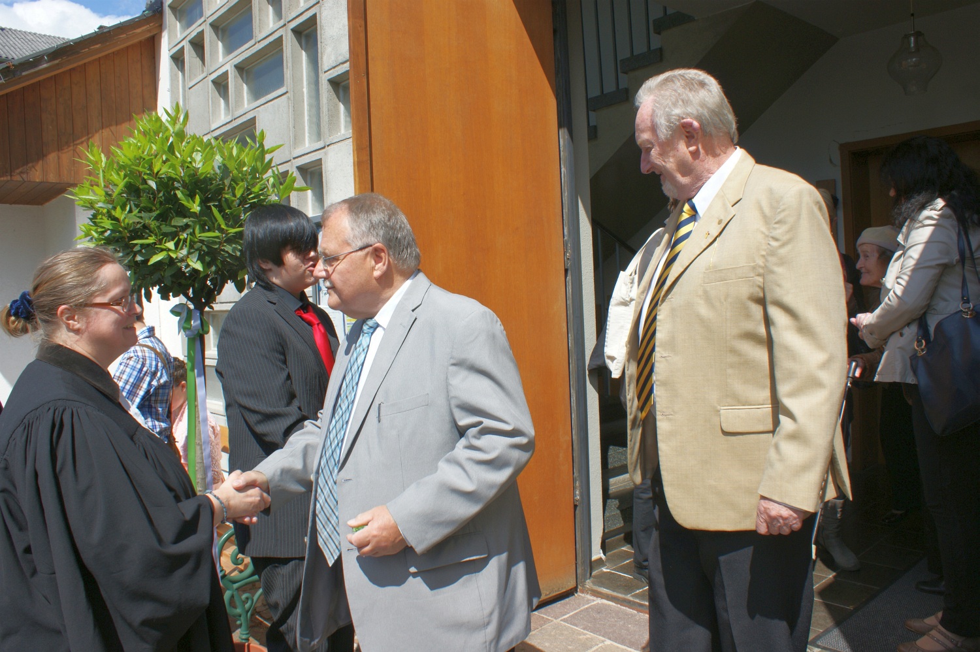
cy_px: 326
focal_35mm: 27
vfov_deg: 47.9
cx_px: 490
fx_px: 734
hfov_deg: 67.4
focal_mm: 18
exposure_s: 1/160
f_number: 10
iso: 100
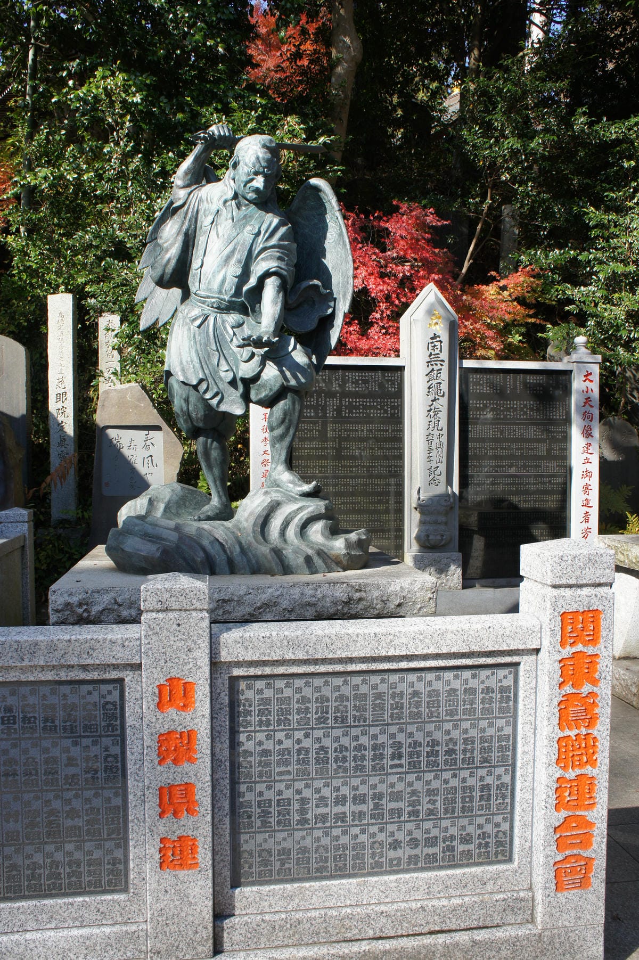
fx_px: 746
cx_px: 320
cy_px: 480
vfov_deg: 65.5
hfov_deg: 46.4
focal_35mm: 28
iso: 200
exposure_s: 1/125
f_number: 7.1
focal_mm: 19
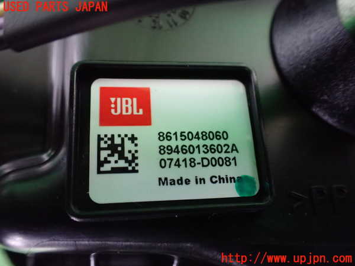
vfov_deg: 46.8
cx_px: 178
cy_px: 133
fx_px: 308
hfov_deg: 60.0
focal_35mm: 30
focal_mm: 5.4
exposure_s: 1/30
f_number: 2.3
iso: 1250
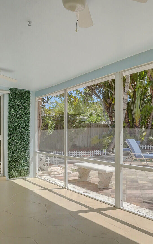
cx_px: 122
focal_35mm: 30
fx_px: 200
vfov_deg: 62.7
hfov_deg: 40.2
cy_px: 138
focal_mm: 16
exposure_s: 1/320
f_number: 11
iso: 800
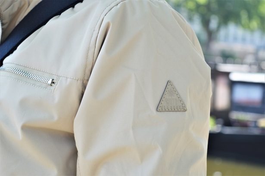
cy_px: 88
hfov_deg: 24.6
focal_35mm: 82
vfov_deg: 16.5
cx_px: 132
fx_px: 607
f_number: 5.6
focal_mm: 55
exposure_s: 1/125
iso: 100
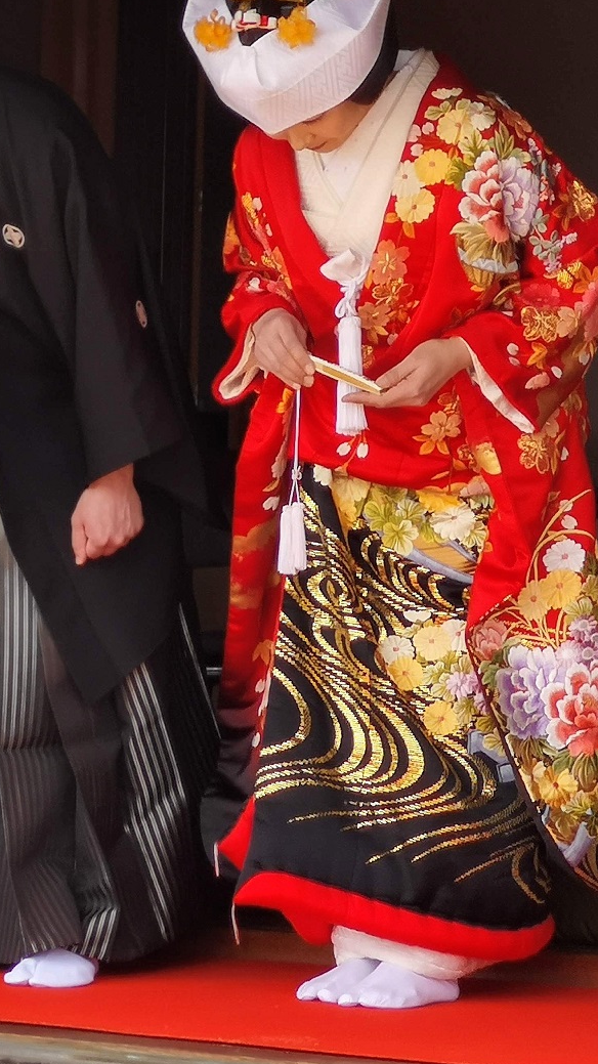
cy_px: 549
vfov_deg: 12.4
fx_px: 4880
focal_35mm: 173
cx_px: -30
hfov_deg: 7.0
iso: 50
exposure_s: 1/343
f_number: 2.4
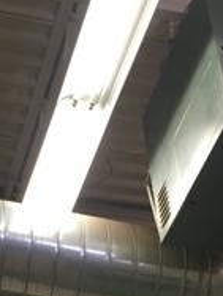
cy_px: 250
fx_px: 847
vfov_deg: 19.5
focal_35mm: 99
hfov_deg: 15.0
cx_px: 100
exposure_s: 1/30
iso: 40
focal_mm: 4.15
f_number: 2.2
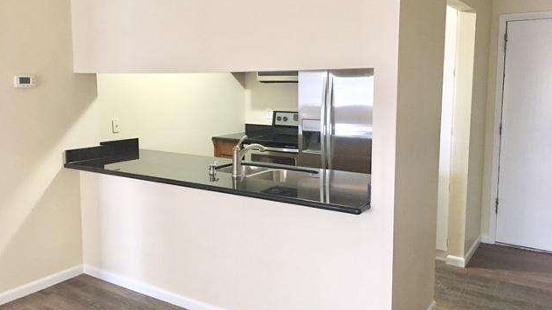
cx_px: 275
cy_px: 137
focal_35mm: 32
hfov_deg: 61.0
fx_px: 468
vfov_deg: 36.6
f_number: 2.2
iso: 100
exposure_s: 1/15
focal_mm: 4.15
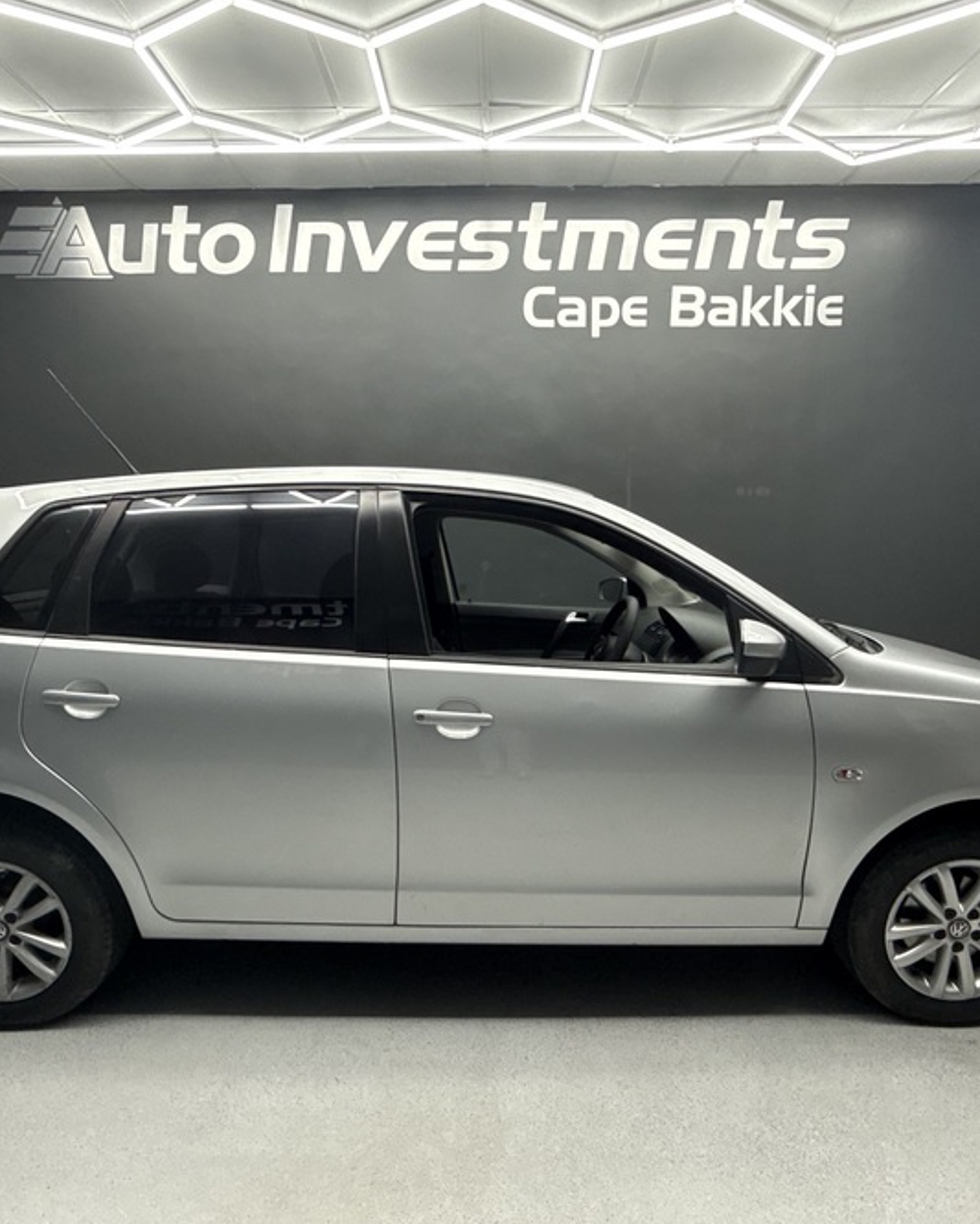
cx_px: 500
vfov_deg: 77.5
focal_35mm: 21
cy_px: 665
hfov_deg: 65.5
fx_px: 761
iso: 250
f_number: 2.2
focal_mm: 2.22
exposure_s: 1/100
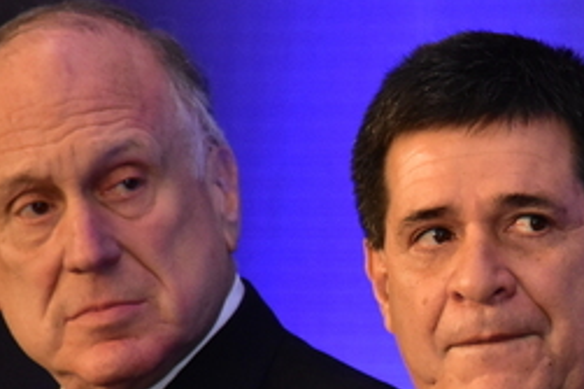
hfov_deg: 3.2
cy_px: 338
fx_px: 10375
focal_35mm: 640
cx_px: 671
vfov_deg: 2.1
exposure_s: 1/80
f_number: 5.6
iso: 2500
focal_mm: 140
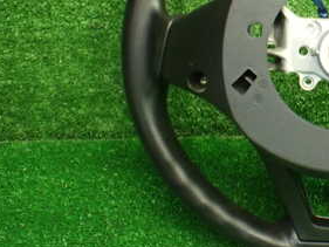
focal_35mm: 64
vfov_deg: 22.5
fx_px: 609
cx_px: 345
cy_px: 39
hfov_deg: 28.0
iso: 800
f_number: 2.3
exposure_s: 1/100
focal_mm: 5.4
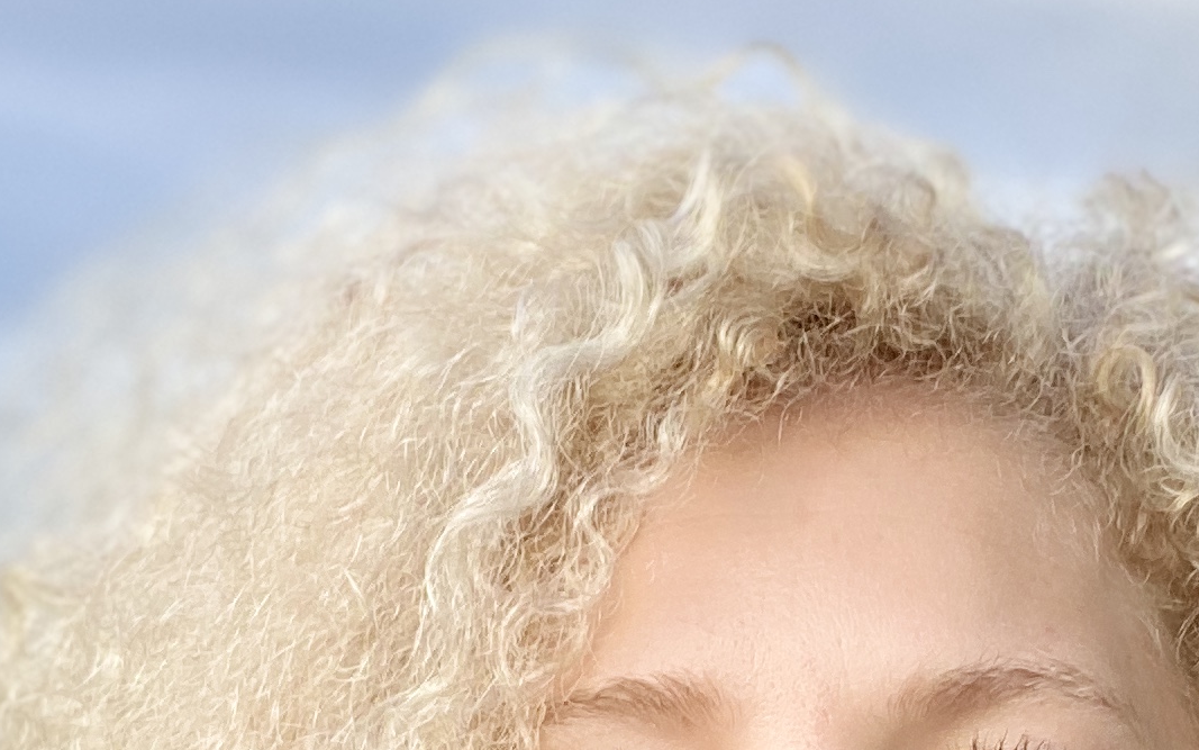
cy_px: 840
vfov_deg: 13.9
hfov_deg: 22.5
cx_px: 800
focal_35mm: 92
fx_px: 3006
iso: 40
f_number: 2.2
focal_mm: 2.71
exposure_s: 1/122
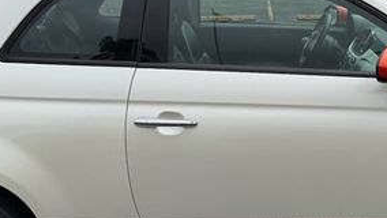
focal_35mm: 59
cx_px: 270
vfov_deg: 20.2
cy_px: 49
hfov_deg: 35.0
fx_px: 606
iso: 80
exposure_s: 1/3953
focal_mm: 6.76
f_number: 1.78
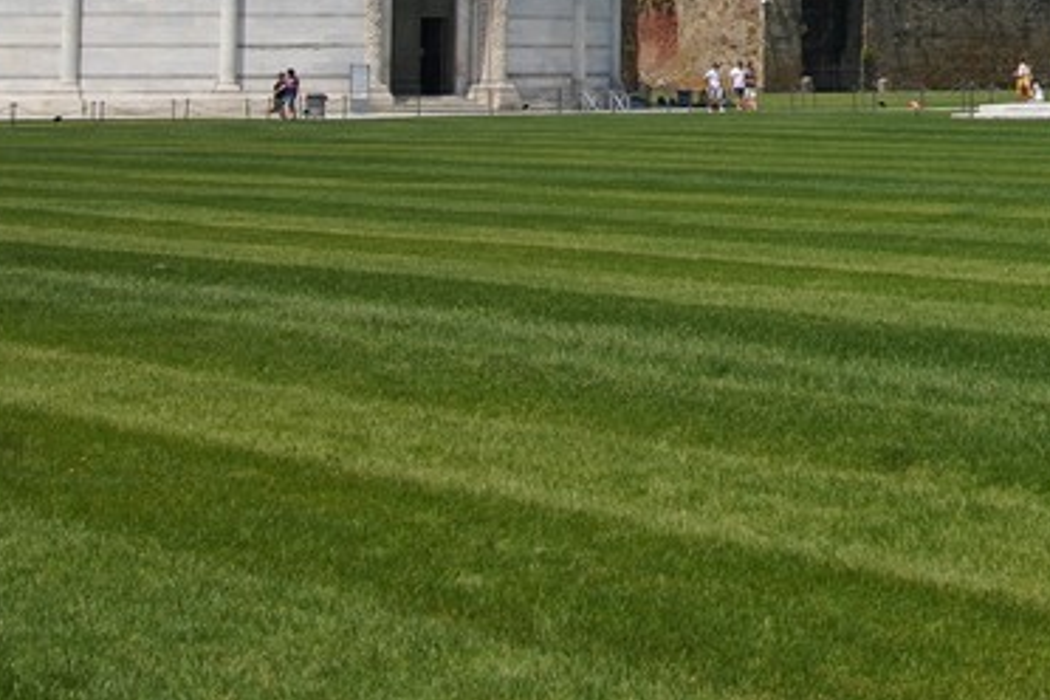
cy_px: -291
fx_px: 3296
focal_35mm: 113
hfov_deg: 17.6
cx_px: 1064
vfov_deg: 11.7
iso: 100
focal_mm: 35
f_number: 8
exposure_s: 1/320
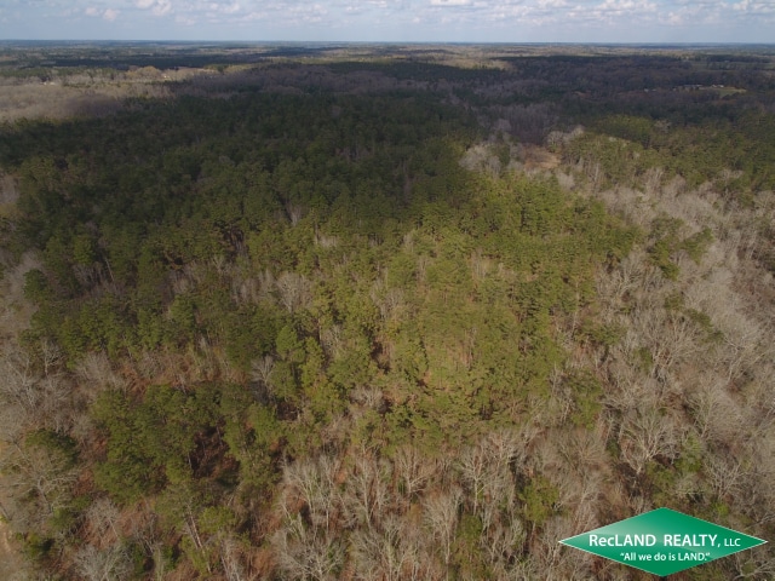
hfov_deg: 81.7
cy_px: 290
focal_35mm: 20
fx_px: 448
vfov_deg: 66.0
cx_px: 388
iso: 100
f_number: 2.8
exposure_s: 1/786
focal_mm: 3.61
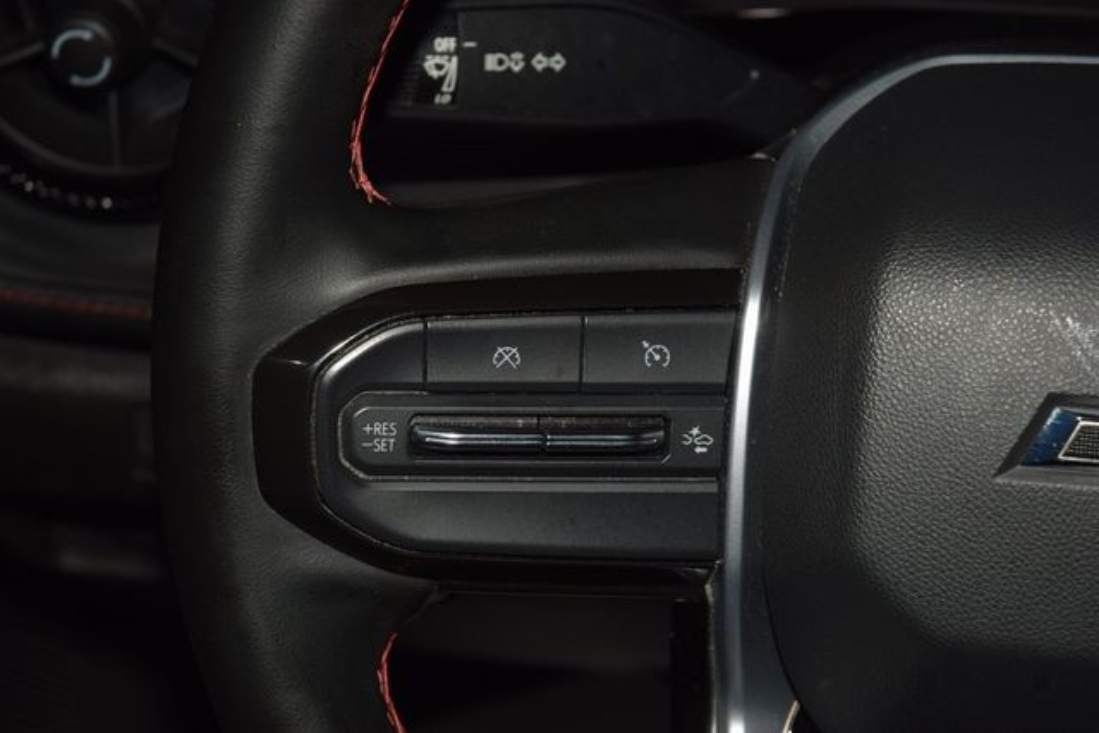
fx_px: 3206
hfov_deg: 19.5
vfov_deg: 13.0
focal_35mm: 105
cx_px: 550
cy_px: 366
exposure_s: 1/125
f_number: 8
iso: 100
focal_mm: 70
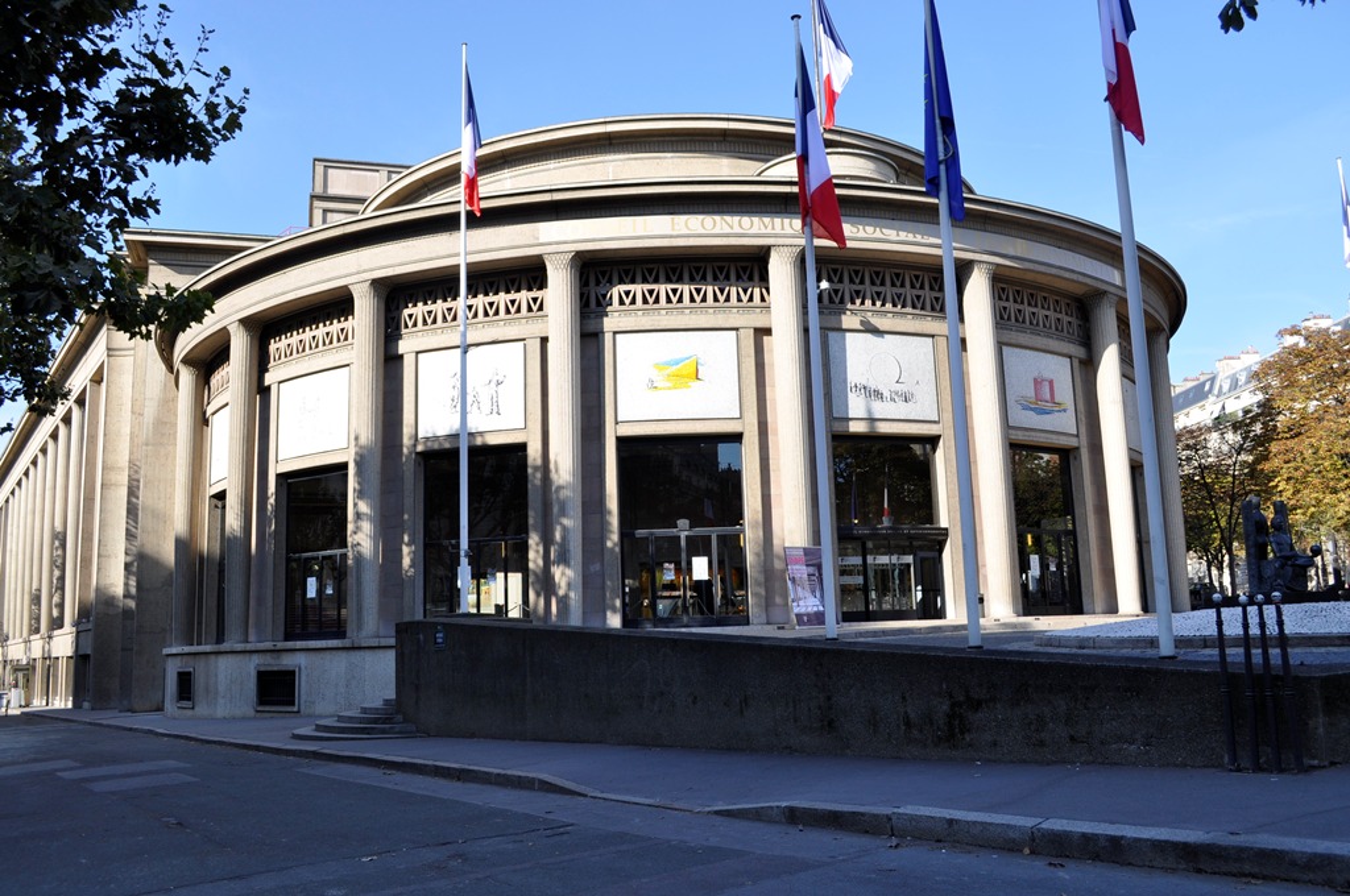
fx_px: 1124
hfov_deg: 62.0
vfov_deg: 43.5
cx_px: 675
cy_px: 448
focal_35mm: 30
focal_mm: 20
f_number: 8
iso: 200
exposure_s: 1/250
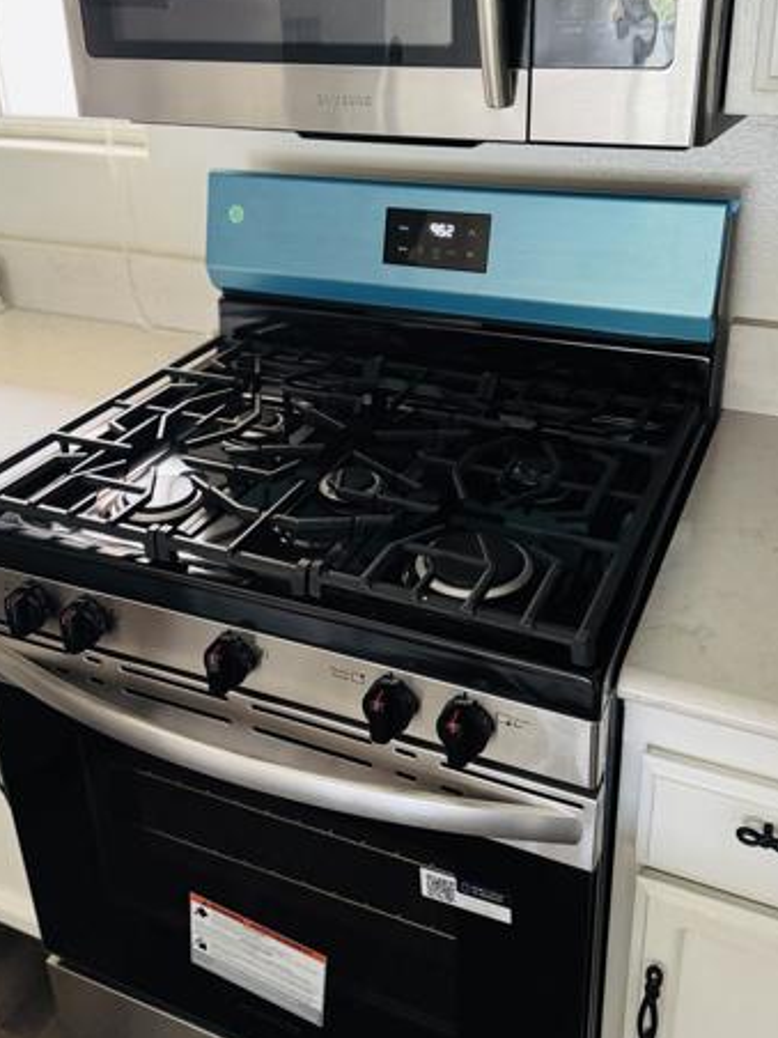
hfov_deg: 41.8
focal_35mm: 34
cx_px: 390
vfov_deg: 53.4
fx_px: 1019
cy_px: 388
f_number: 1.78
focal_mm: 6.76
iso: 800
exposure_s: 1/60
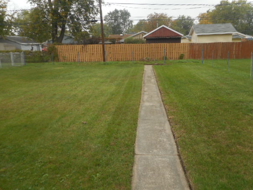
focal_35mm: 27
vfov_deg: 51.3
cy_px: 92
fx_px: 197
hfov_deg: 65.3
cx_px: 133
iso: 80
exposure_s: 1/160
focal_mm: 4.5
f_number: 3.7
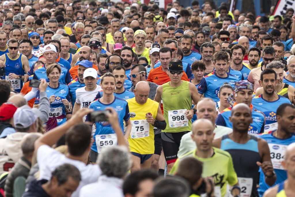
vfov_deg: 6.9
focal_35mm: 200
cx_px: 148
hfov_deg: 10.3
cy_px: 98
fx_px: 1639
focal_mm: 200
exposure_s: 1/1250
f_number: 4.5
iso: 640
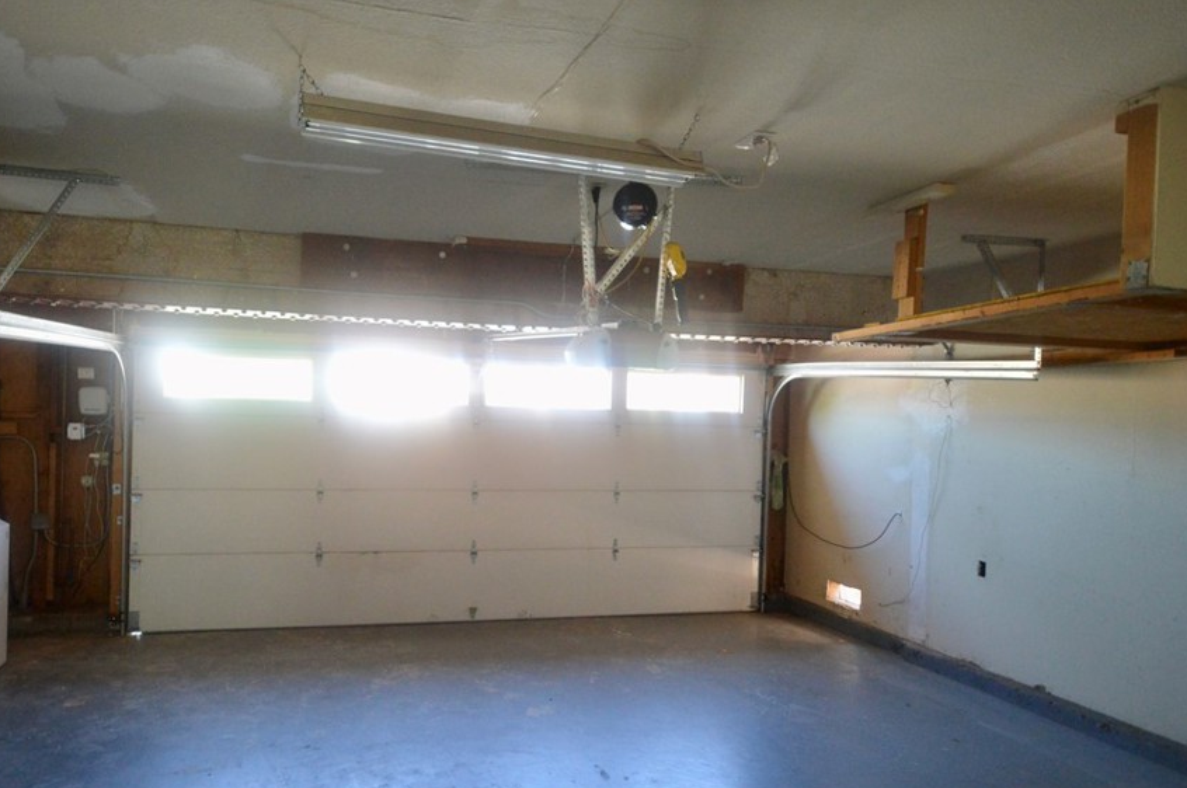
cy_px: 430
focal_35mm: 24
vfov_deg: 53.7
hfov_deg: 74.2
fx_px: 777
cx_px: 499
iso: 1800
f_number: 4.5
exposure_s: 1/60
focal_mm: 13
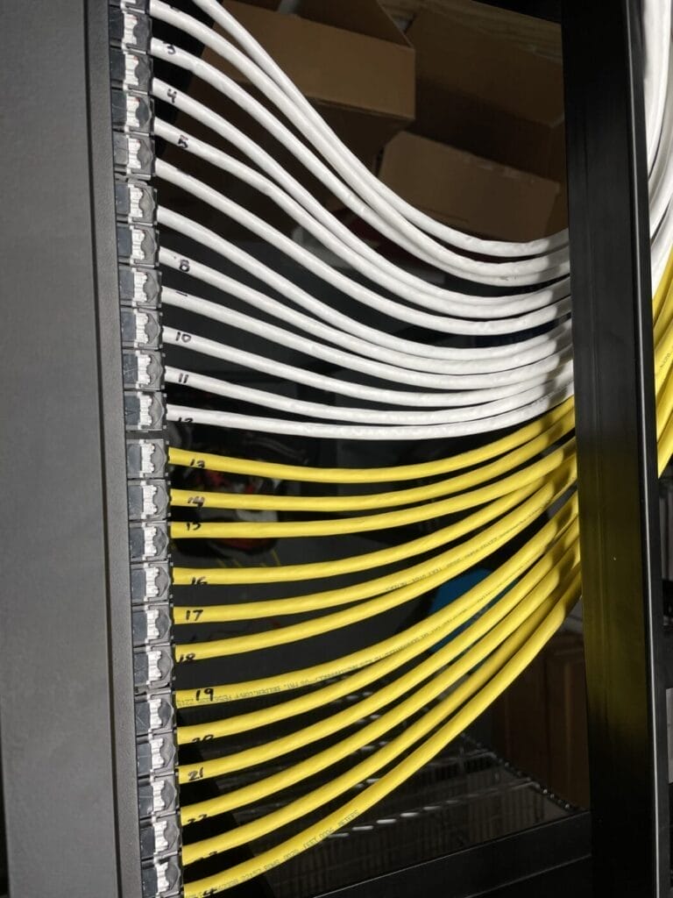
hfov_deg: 53.1
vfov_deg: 67.3
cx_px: 336
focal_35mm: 26
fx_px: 674
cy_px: 449
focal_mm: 4.2
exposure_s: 1/100
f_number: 1.6
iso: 40
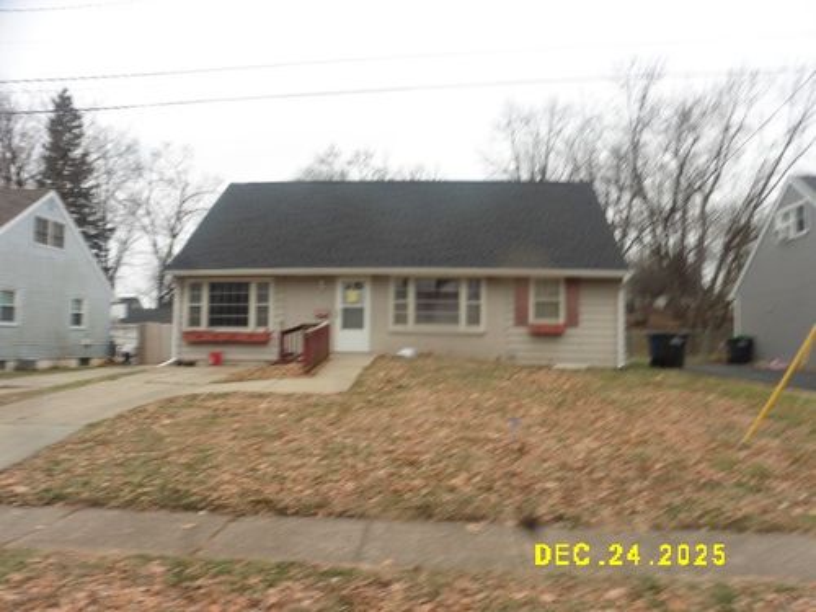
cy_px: 306
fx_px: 566
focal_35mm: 24
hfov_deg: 71.6
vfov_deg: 56.8
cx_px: 408
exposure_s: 1/30
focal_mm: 4.3
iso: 100
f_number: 6.3
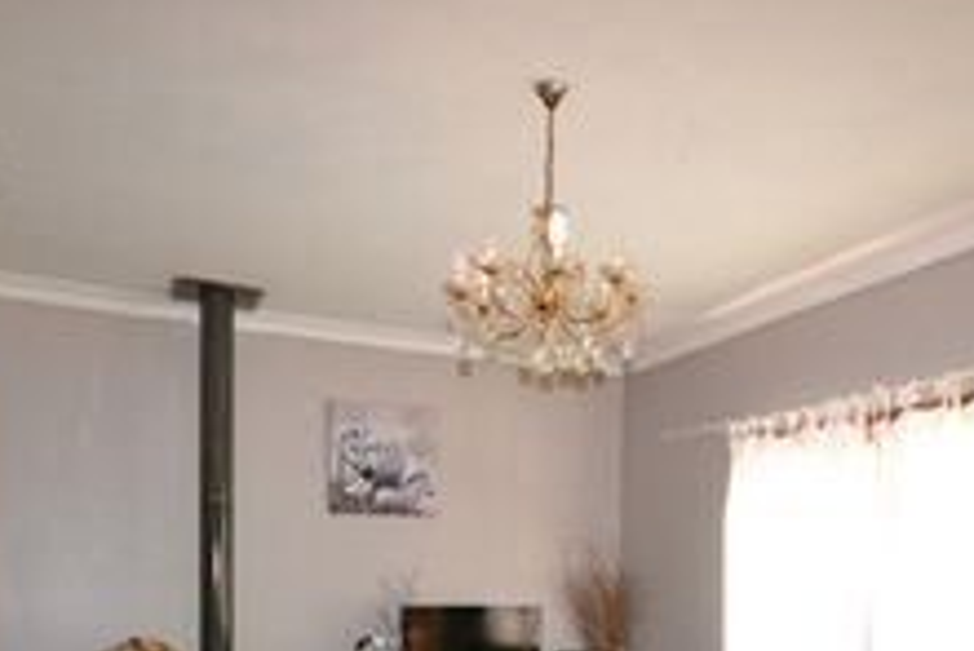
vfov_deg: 37.1
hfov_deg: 58.4
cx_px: 567
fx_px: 866
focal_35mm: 32
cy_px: 644
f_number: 4
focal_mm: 10
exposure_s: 1/60
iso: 3200
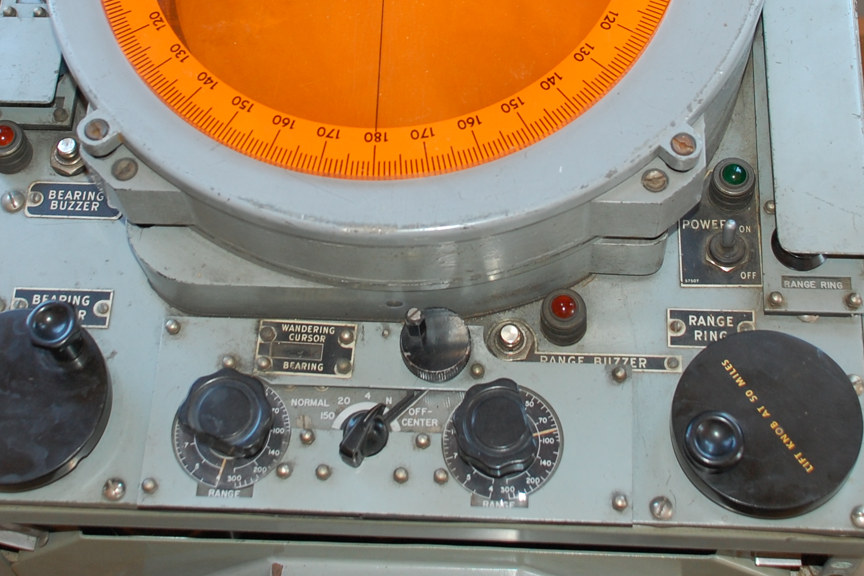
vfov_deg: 19.1
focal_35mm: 70
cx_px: 424
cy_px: 71
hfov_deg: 28.8
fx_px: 1680
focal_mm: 26
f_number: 4
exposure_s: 1/60
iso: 400
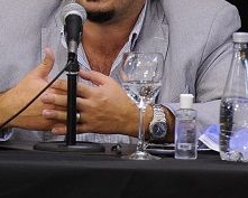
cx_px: 66
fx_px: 3113
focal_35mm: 424
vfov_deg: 3.7
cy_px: 24
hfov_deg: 4.6
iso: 2000
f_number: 2.8
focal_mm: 200
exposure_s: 1/320
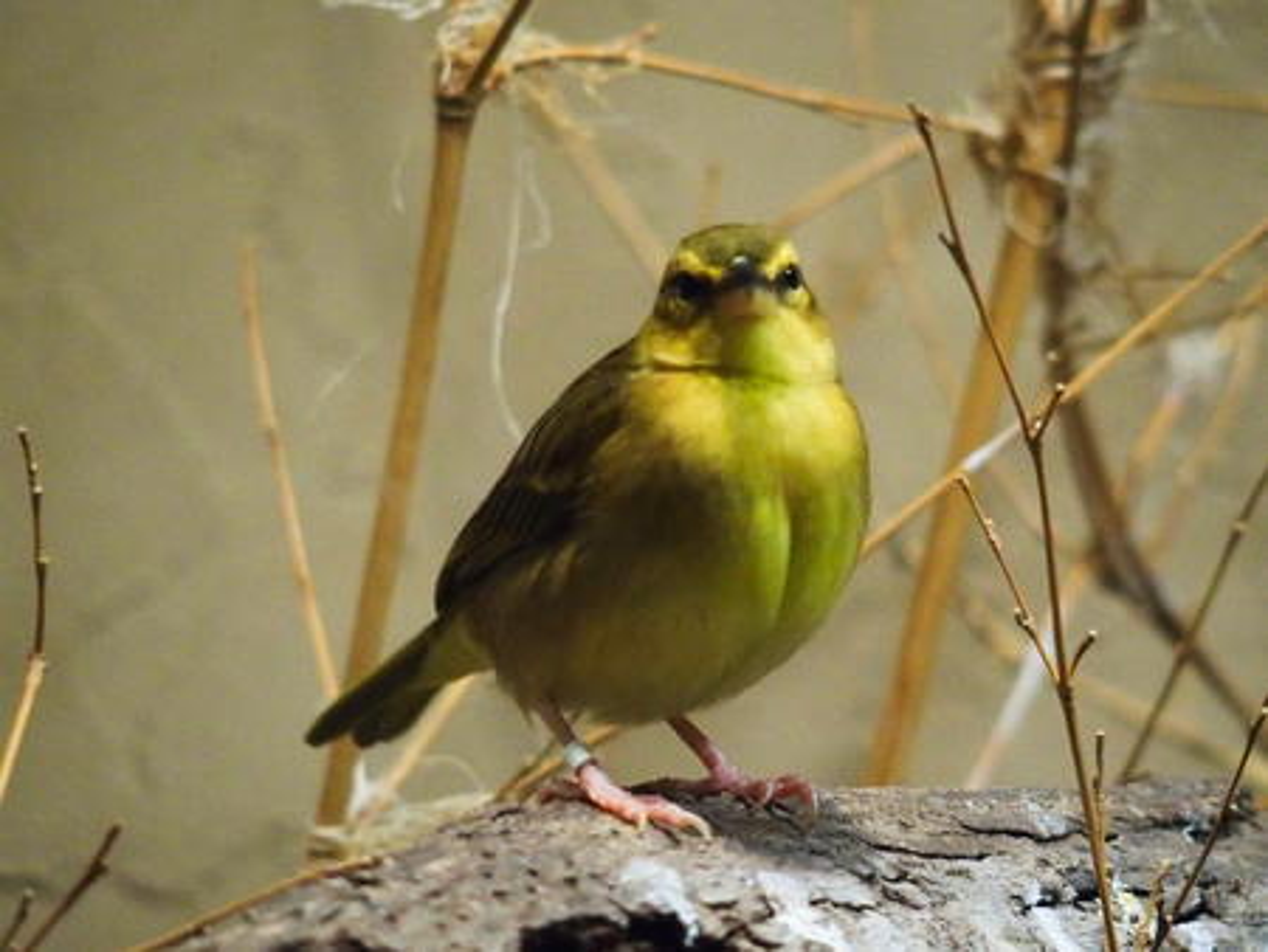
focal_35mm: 300
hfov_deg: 6.6
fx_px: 10995
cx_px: 634
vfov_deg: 5.0
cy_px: 476
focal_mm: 64.3
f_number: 2.8
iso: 1250
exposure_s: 1/80
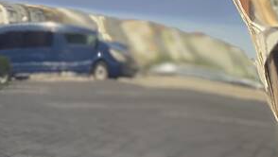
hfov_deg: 13.7
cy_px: 137
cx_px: -2
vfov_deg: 7.9
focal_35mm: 154
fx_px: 1136
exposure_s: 1/122
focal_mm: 6
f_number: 2
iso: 64
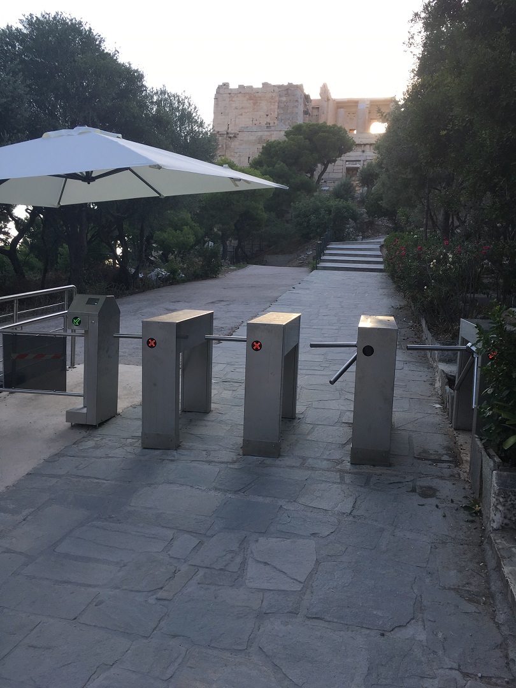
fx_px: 576
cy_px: 344
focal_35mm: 29
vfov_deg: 61.7
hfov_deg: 48.2
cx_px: 258
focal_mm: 4.15
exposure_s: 1/400
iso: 25
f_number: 2.2
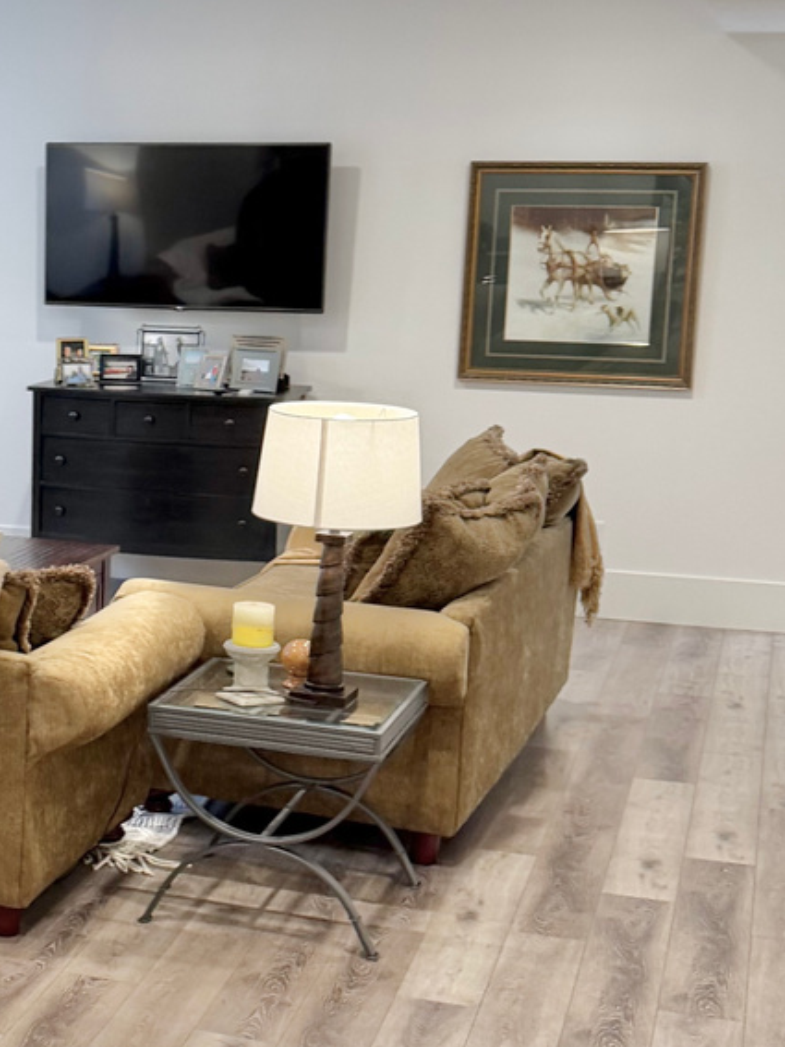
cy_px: 528
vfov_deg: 29.8
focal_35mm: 65
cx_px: -151
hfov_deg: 21.1
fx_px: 1966
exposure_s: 1/60
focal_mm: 6.76
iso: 125
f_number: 1.78
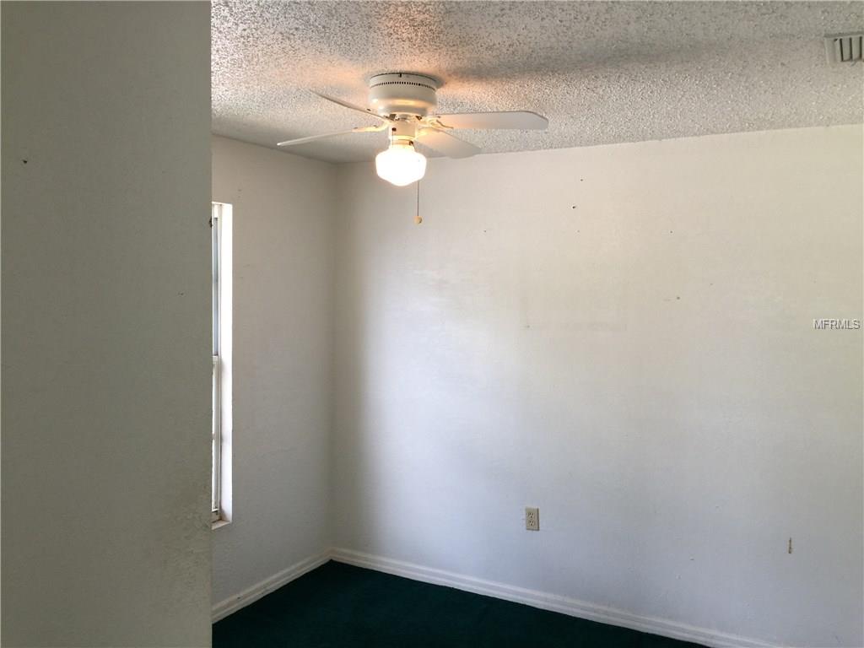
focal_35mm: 29
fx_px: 724
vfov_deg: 48.2
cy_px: 324
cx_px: 432
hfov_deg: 61.7
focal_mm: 4.15
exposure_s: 1/40
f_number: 2.2
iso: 32
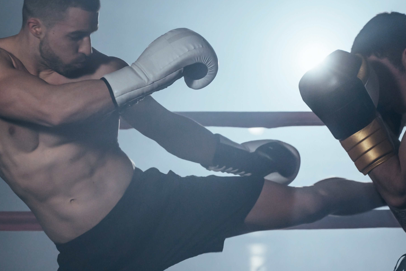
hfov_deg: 19.1
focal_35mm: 107
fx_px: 1207
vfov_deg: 12.8
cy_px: 186
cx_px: 229
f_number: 4
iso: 1250
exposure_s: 1/250
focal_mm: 65
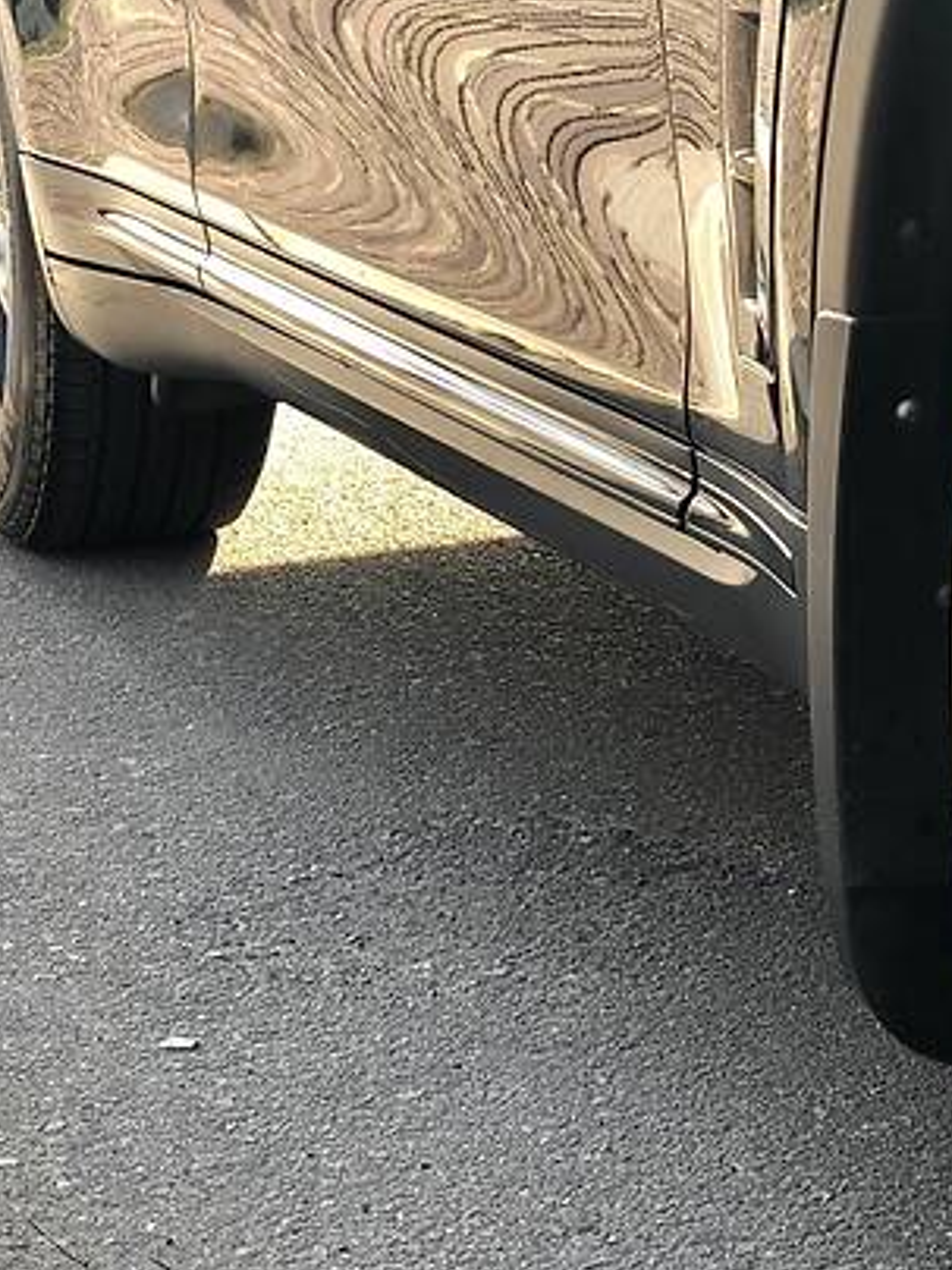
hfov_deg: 14.2
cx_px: 939
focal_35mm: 103
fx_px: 3777
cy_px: 723
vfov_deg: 19.1
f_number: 2.4
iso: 25
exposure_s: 1/60
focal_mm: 6
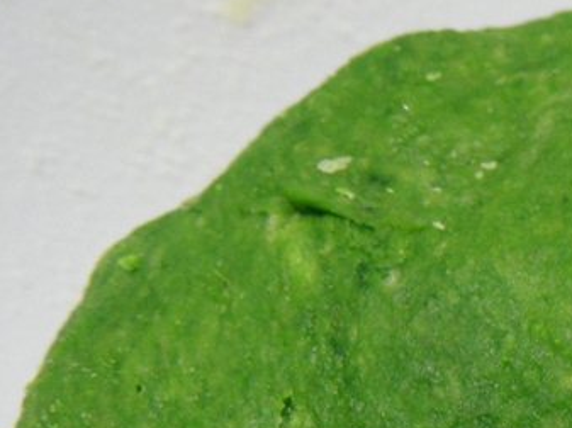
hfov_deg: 23.2
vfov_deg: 18.7
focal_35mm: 73
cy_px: 557
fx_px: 1205
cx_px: 772
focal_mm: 3.9
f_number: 3.2
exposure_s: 1/20
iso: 200
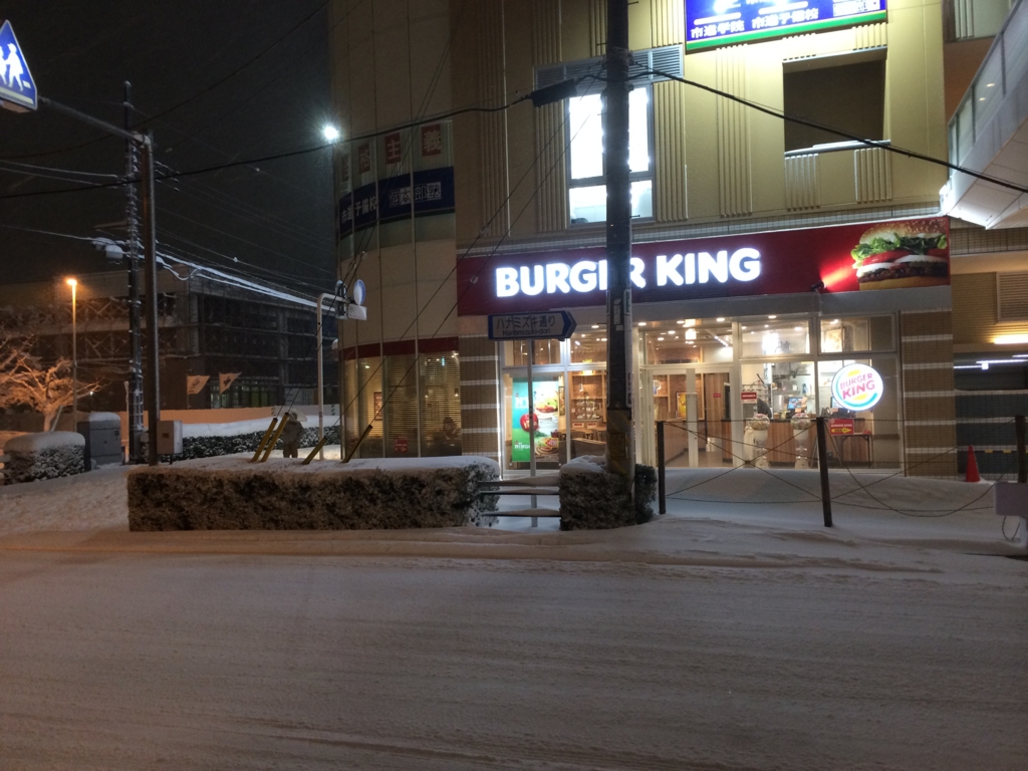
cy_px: 386
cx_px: 514
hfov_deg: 60.0
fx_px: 891
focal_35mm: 30
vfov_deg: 46.8
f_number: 2.2
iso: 200
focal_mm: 4.12
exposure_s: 1/33
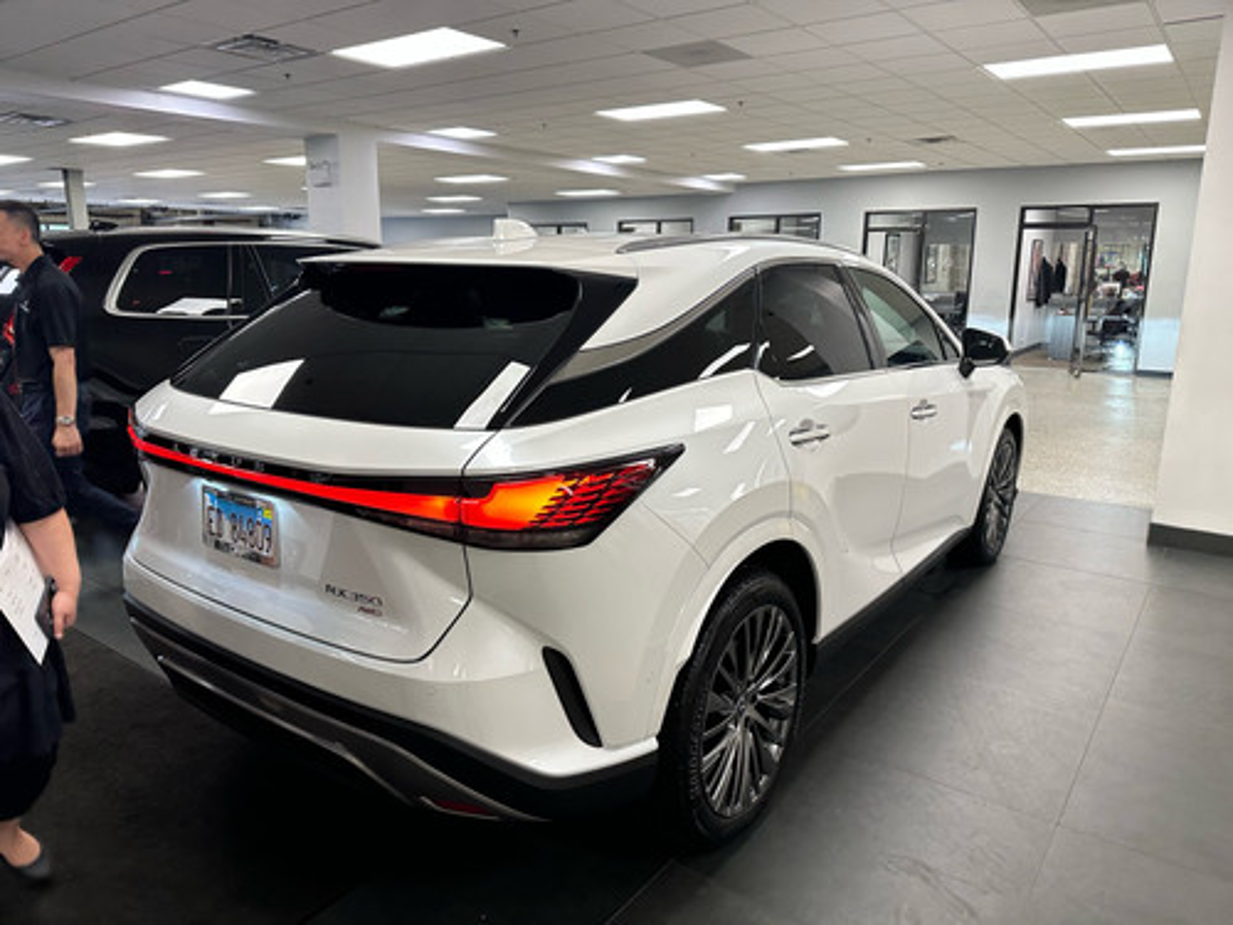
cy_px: 462
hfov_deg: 71.6
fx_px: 855
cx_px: 616
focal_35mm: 24
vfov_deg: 56.8
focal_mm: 6.86
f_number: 1.78
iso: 160
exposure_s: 1/120
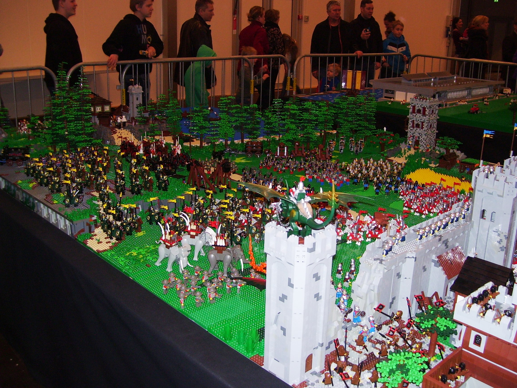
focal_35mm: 36
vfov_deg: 39.7
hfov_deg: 51.4
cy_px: 194
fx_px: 538
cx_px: 258
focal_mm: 6
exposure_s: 1/60
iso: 80
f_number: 2.7
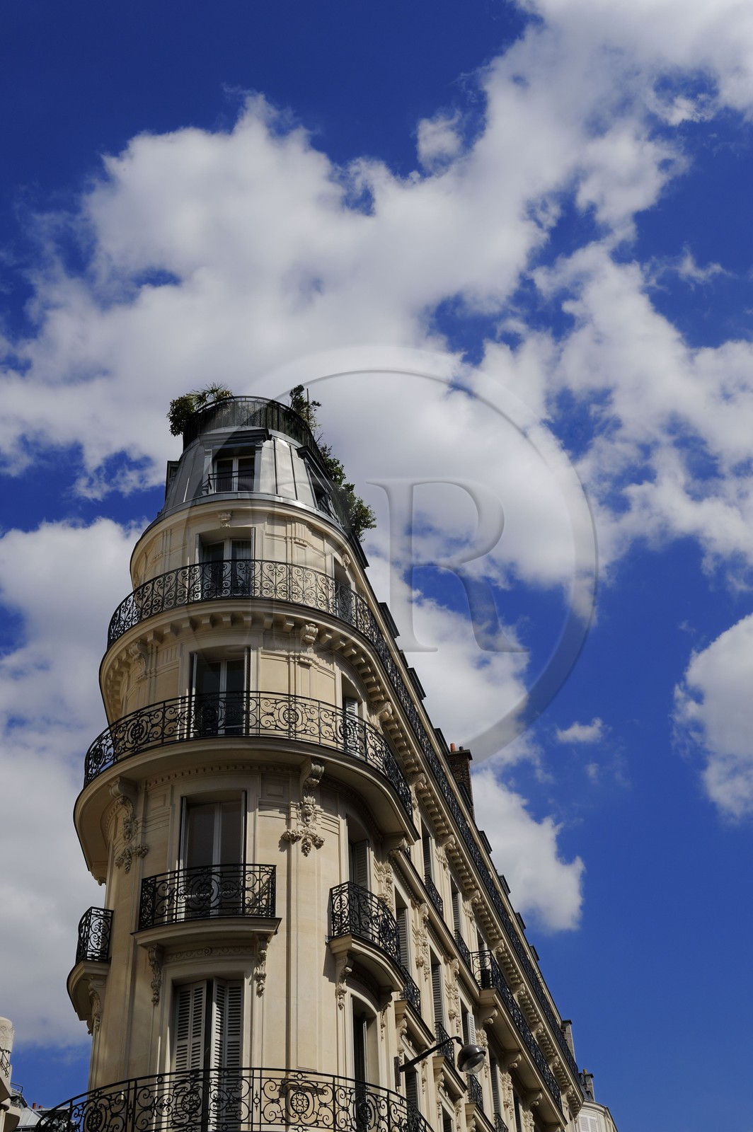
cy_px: 566
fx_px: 1257
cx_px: 376
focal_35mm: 40
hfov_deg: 33.3
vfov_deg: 48.5
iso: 200
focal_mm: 40
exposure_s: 1/160
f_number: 18
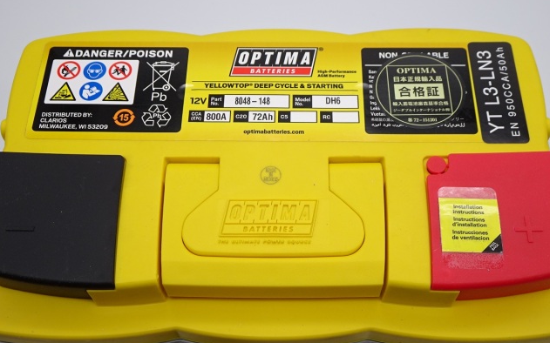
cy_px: 185
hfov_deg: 46.2
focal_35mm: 43
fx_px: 644
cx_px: 278
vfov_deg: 29.8
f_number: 4
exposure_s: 1/40
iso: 80
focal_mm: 6.8
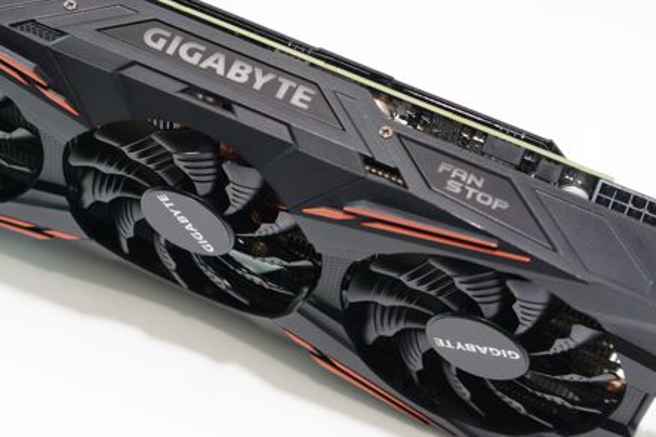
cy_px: 160
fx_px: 1512
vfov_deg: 16.4
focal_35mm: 83
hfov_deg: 24.3
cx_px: 203
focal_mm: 33
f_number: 4
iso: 400
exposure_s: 1/50
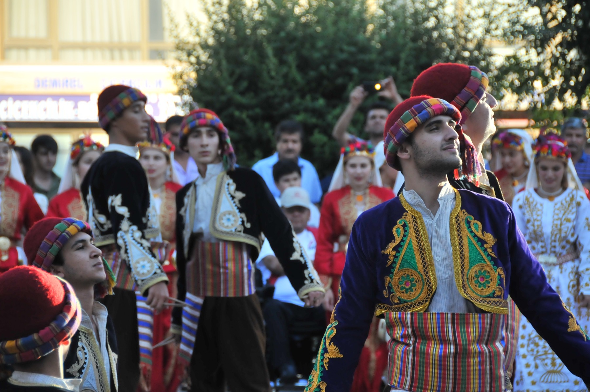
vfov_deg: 8.1
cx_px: 295
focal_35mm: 168
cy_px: 196
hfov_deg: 12.2
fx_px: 2750
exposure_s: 1/1000
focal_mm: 112
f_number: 5.3
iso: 800
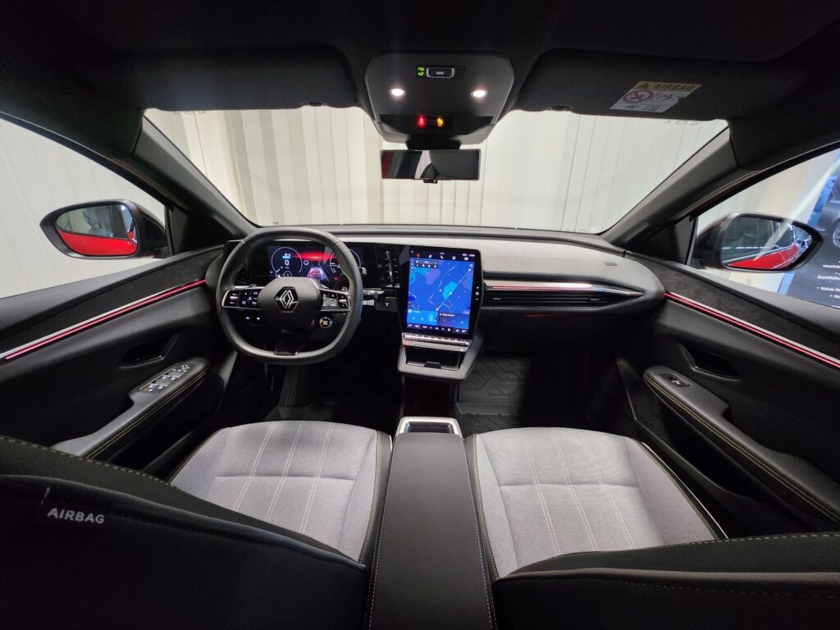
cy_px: 315
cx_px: 420
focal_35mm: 13
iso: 320
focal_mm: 1.74
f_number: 2.2
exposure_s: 1/33.3
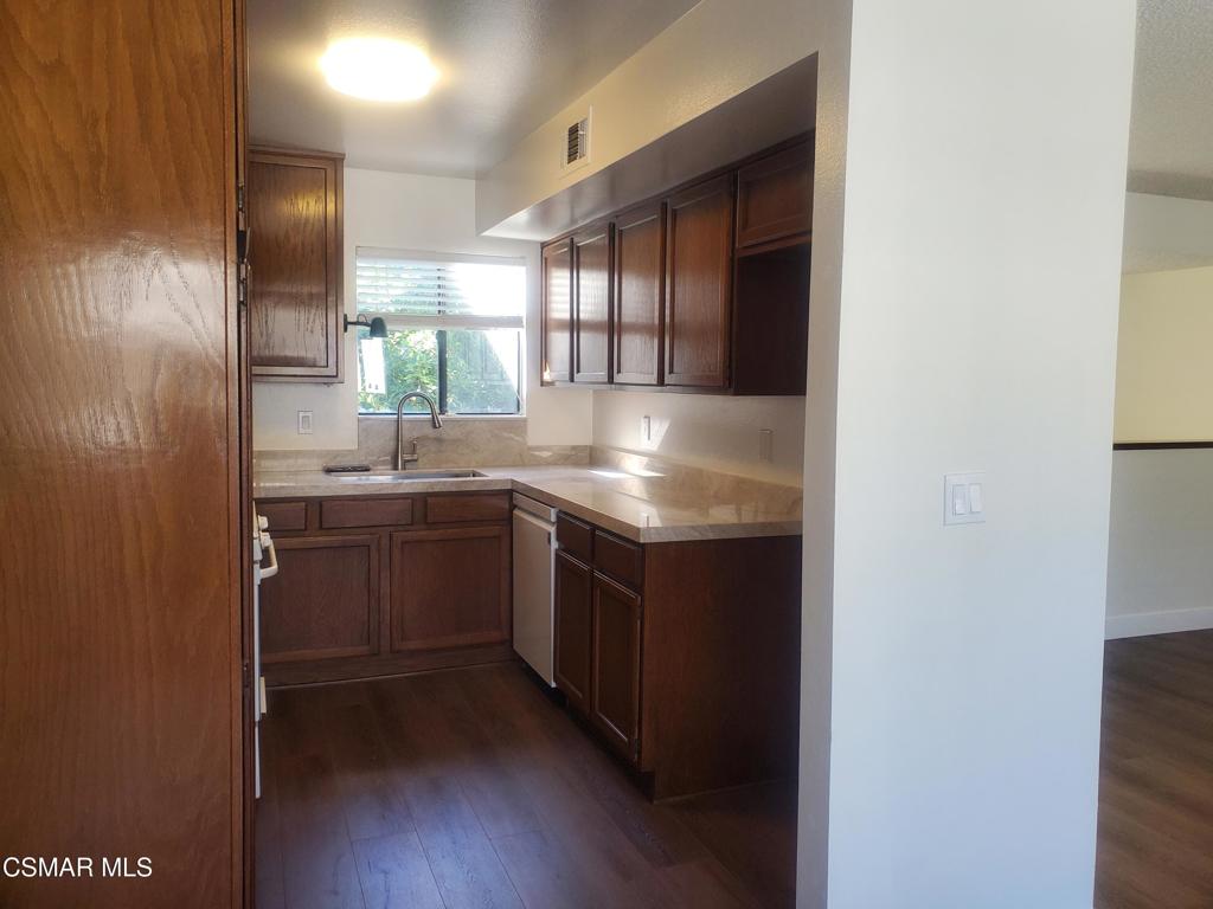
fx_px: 911
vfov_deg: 53.1
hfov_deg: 67.3
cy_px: 454
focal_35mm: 26
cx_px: 606
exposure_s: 1/120
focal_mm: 4.3
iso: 160
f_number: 2.4
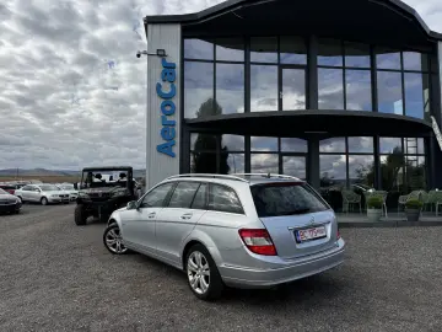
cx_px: 221
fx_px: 306
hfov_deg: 71.6
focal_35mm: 24
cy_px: 166
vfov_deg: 56.8
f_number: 1.78
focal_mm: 6.76
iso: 80
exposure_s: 1/3597
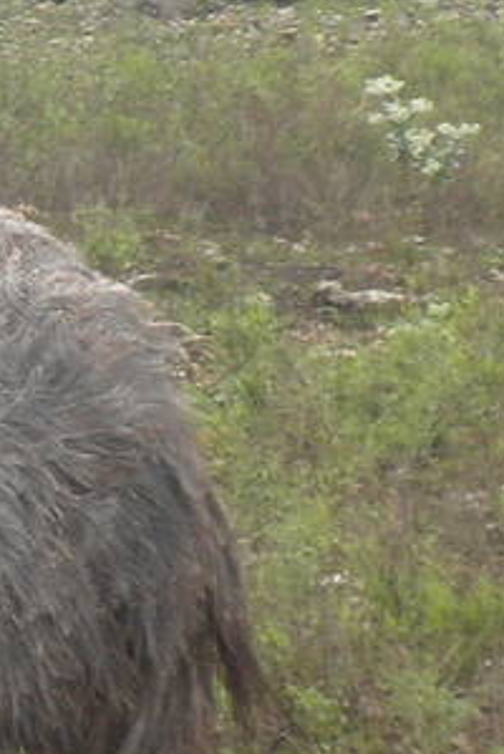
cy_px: 424
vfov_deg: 7.1
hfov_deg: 4.7
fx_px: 6055
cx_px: -610
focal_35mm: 289
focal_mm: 9.1
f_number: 4.3
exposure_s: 1/222
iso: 64
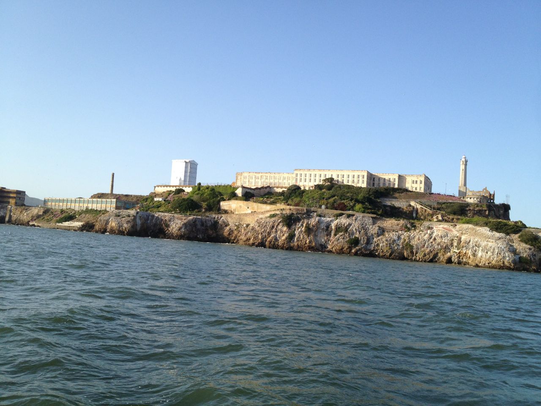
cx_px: 270
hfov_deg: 52.6
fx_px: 547
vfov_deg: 40.7
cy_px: 203
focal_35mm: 35
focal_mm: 4.28
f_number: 2.4
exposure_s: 1/1082
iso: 64
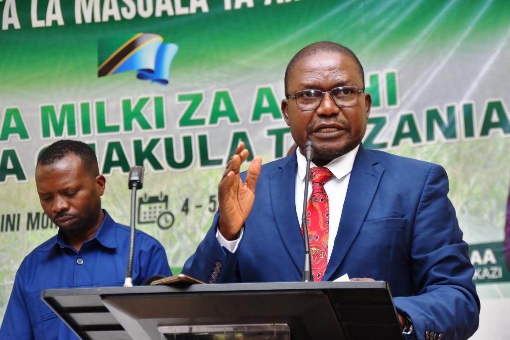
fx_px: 1488
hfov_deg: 19.5
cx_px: 255
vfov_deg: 13.0
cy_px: 170
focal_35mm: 105
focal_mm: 70
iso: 900
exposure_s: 1/125
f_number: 5.6
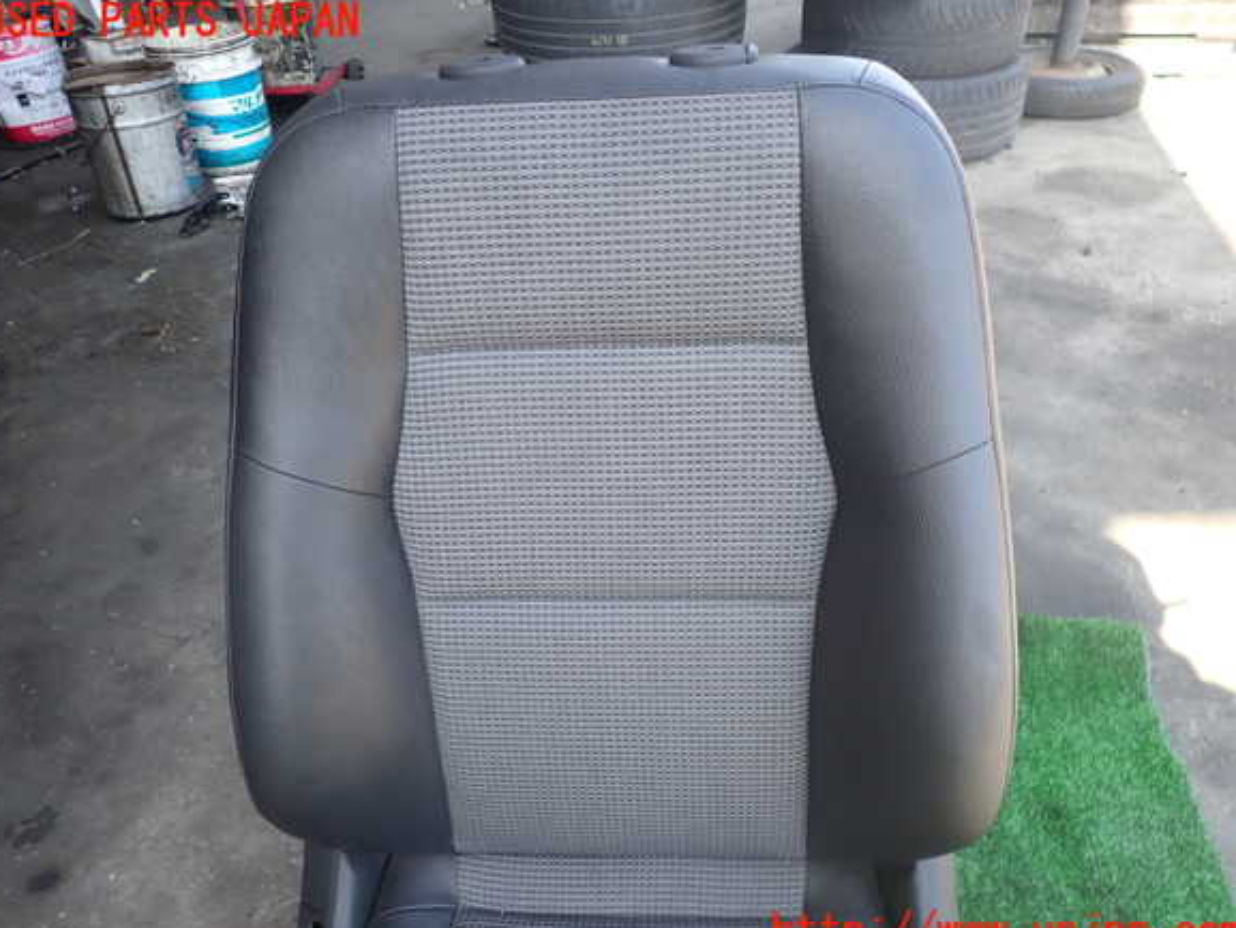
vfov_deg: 53.1
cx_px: 613
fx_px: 929
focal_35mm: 26
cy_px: 478
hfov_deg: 67.3
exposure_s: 1/160
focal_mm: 4.5
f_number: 2
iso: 100
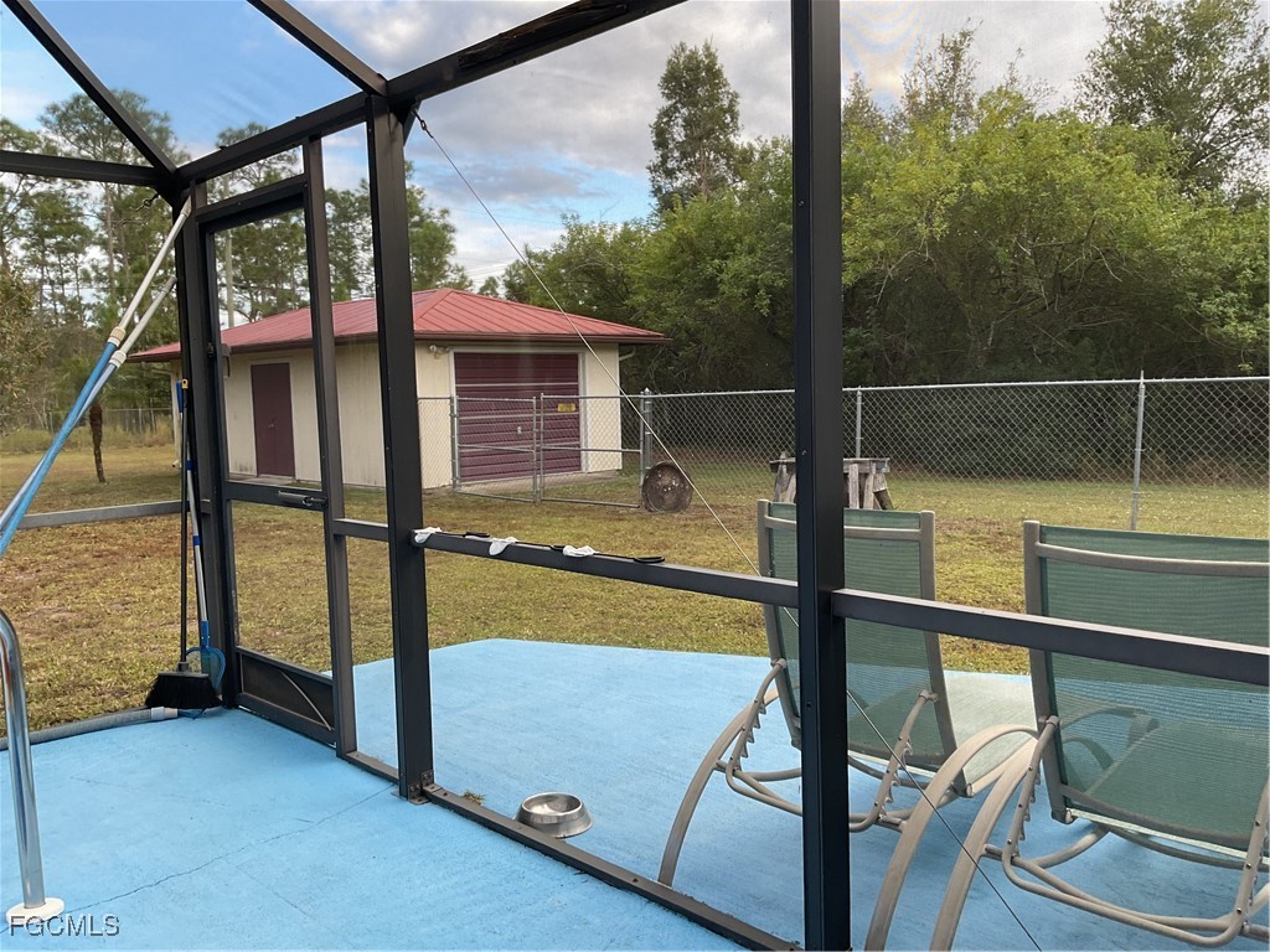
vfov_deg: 48.2
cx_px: 635
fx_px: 1064
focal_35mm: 29
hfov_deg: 61.7
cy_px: 476
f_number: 1.8
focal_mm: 3
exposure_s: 1/194
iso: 16
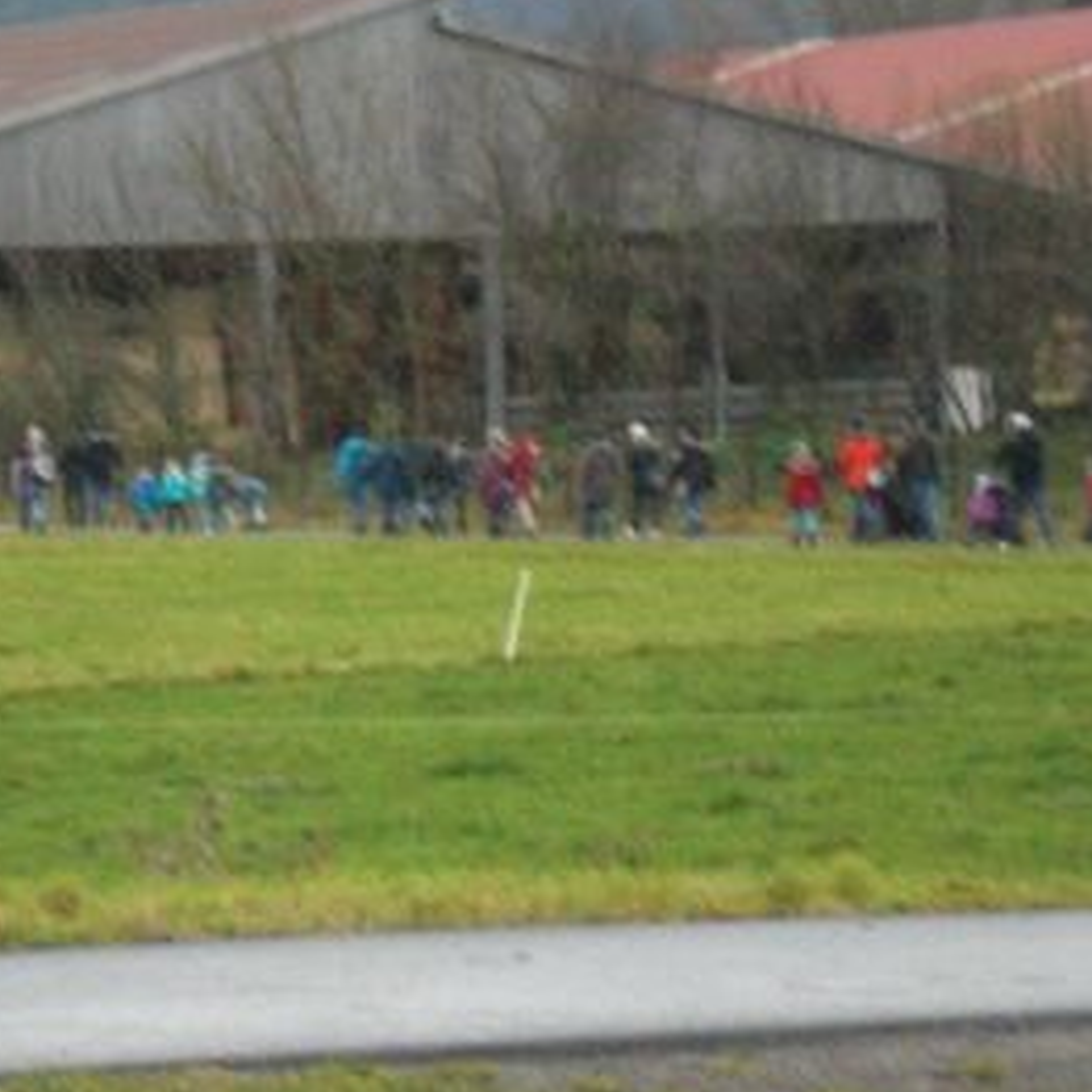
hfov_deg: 8.5
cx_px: 277
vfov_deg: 8.5
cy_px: 642
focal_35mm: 205
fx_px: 7317
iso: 800
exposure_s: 1/25
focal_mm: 18.9
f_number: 5.9
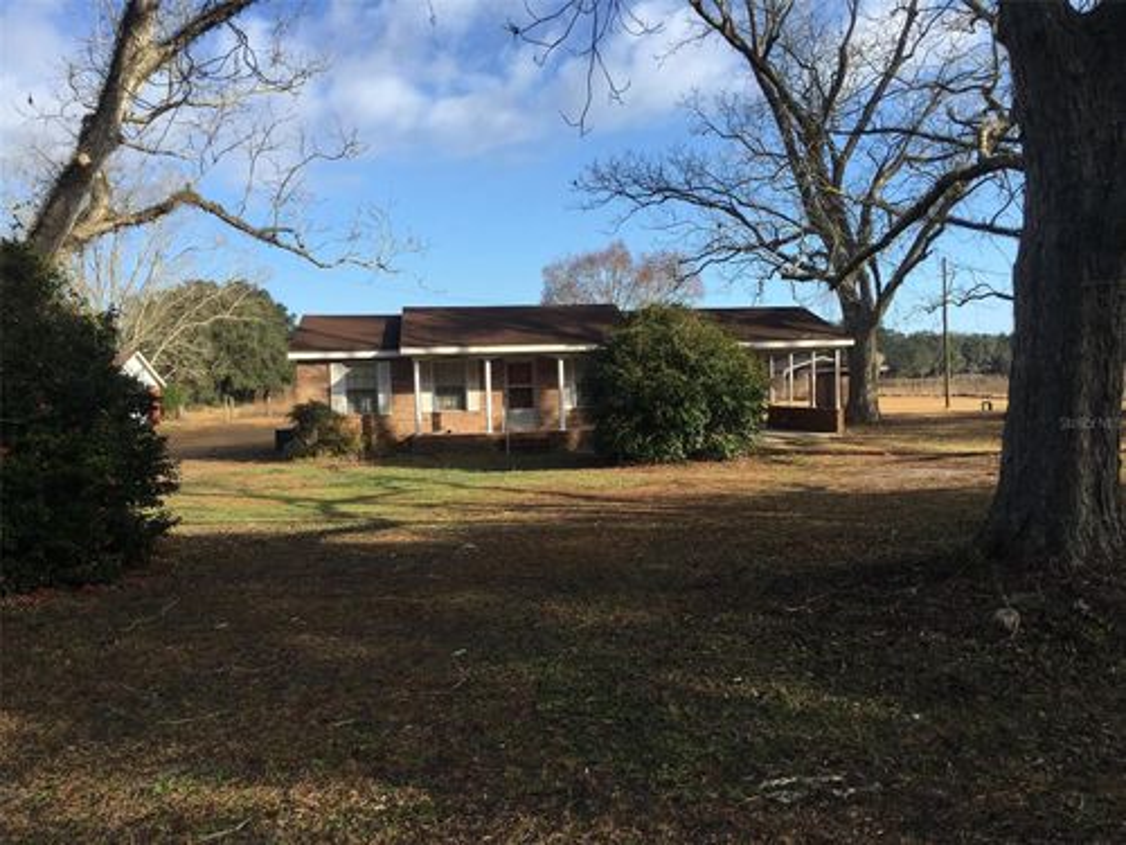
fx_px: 943
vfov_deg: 48.2
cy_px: 422
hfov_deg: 61.7
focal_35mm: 29
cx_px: 563
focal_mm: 4.15
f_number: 2.2
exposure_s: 1/905
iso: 25
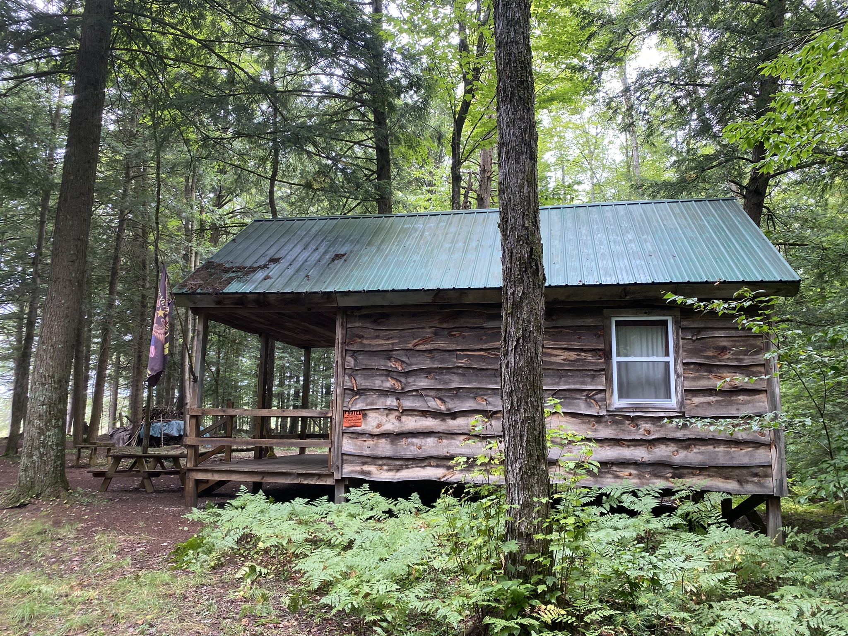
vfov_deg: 53.1
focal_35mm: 26
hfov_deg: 67.3
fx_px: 637
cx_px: 424
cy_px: 318
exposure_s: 1/121
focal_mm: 4.25
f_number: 1.8
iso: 125
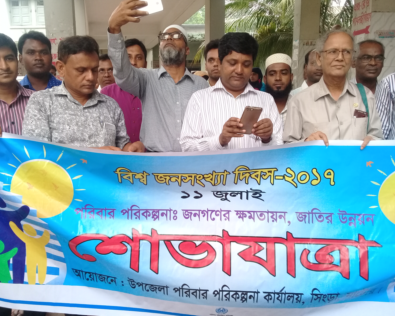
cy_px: 155
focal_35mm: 33
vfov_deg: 44.5
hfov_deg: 54.2
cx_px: 182
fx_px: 386
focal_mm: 3.3
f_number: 2.2
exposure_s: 1/33
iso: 100
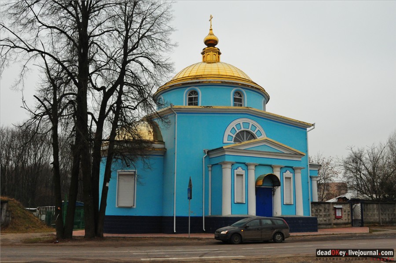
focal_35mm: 36
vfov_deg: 36.8
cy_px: 132
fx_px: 395
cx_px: 198
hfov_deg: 53.2
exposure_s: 1/320
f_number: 7.1
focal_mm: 24
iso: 1250
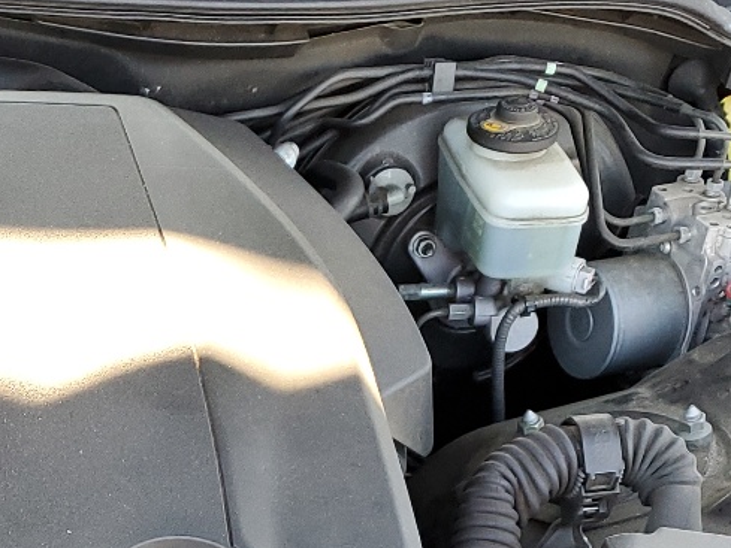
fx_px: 1795
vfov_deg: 15.6
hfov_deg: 22.0
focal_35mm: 85
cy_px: 890
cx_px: -42
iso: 86
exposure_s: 1/120
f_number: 1.5
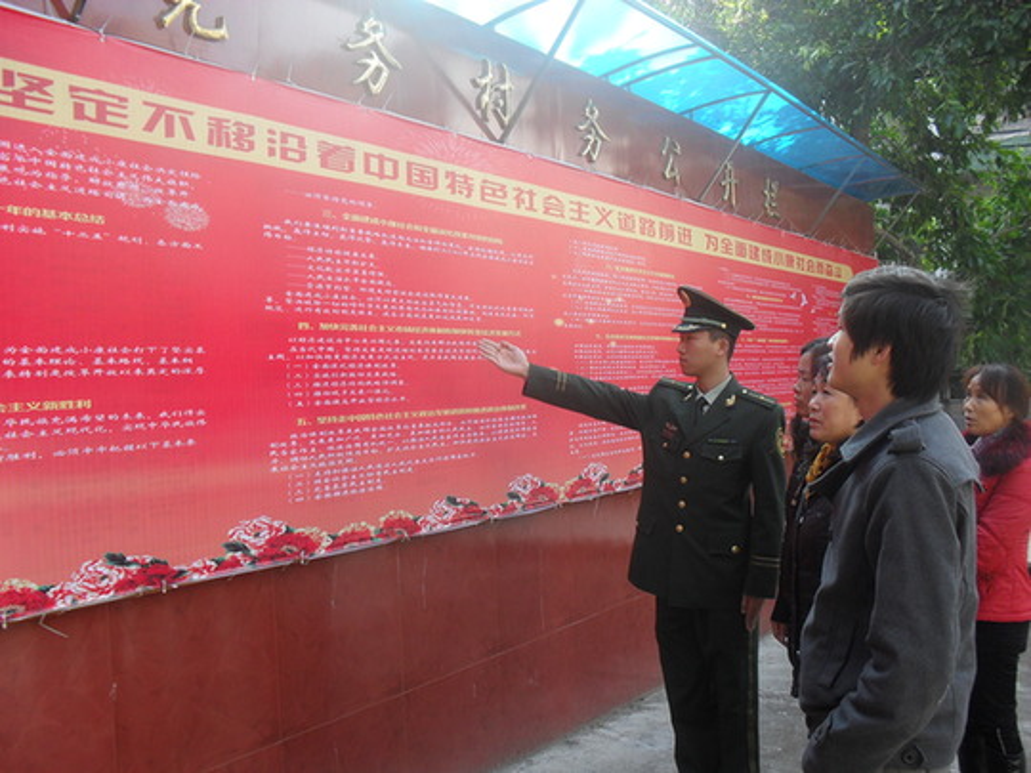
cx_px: 516
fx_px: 1042
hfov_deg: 52.6
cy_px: 386
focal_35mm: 35
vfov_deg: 40.7
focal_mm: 6.3
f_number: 3.2
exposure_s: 1/125
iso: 100
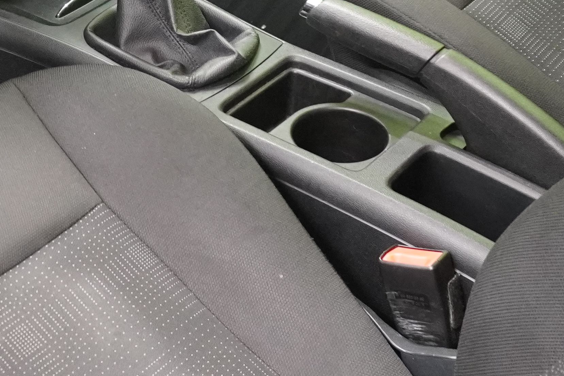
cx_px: 19
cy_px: -93
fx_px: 1363
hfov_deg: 22.6
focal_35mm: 87
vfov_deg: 15.1
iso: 2500
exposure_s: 1/30
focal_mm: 16
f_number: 3.5
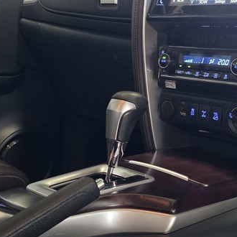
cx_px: 152
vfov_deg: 27.0
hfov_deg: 27.2
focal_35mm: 63
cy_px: 69
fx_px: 488
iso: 1000
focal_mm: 6.25
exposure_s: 1/100
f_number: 1.7
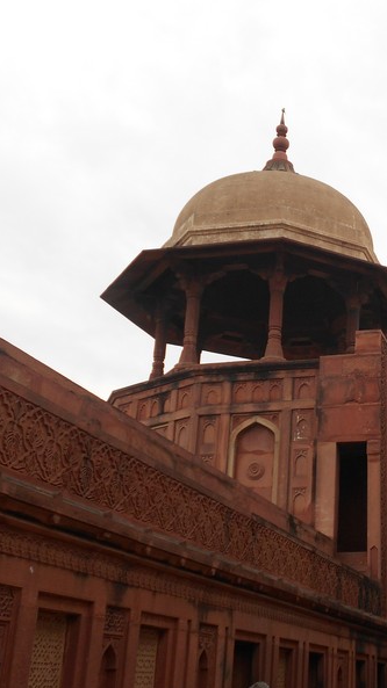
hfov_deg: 22.1
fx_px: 913
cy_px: 342
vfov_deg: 41.3
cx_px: 463
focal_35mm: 50
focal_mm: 5.8
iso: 80
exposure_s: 1/250
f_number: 3.6
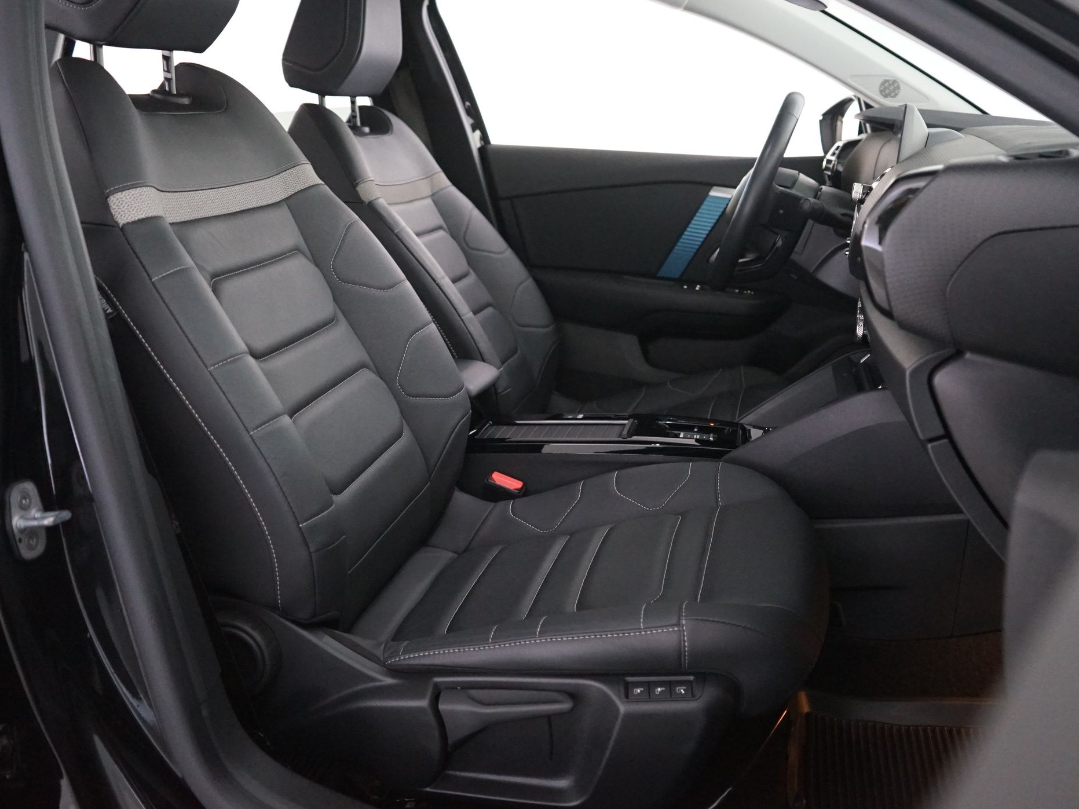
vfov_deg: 35.9
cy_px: 341
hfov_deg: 46.7
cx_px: 600
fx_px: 1247
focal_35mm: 40
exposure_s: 1/13
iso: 4000
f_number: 3.5
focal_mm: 31
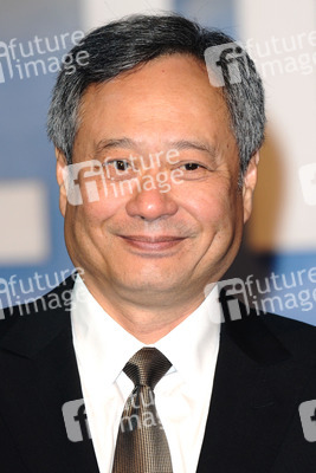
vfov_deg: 7.8
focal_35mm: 262
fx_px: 3453
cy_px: 236
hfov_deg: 5.2
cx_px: 158
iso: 320
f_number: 4.5
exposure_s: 1/200
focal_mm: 175
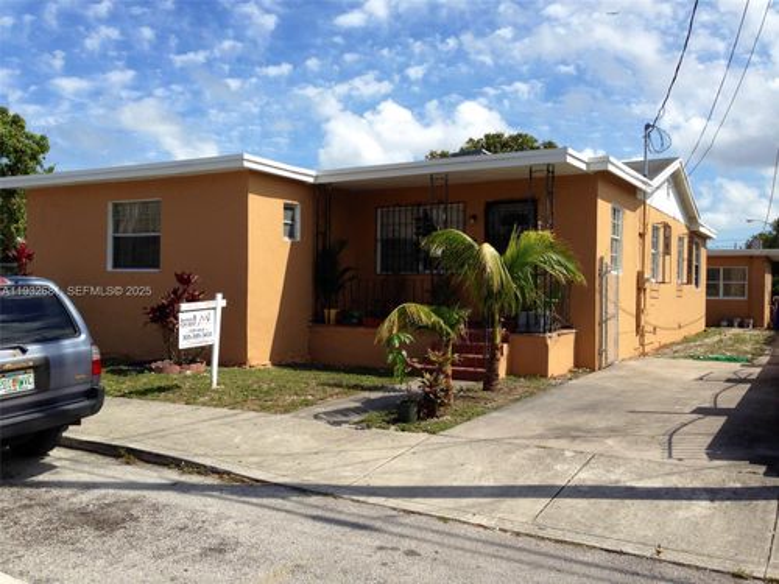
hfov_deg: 55.4
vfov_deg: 42.9
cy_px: 292
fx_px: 743
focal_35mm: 33
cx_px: 390
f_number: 2.4
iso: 50
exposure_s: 1/1869
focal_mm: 4.13
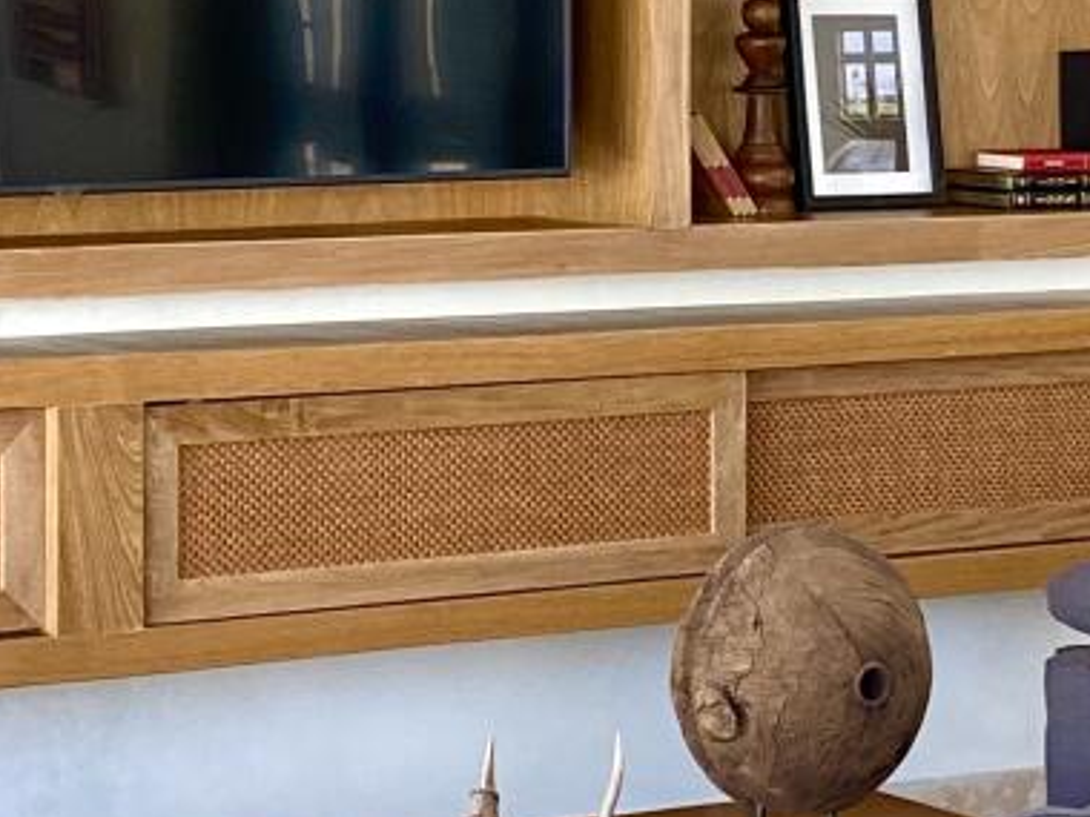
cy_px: 146
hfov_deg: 14.4
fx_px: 4314
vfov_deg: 10.8
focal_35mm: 137
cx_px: 582
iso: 100
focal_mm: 4.25
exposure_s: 1/121
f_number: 1.8
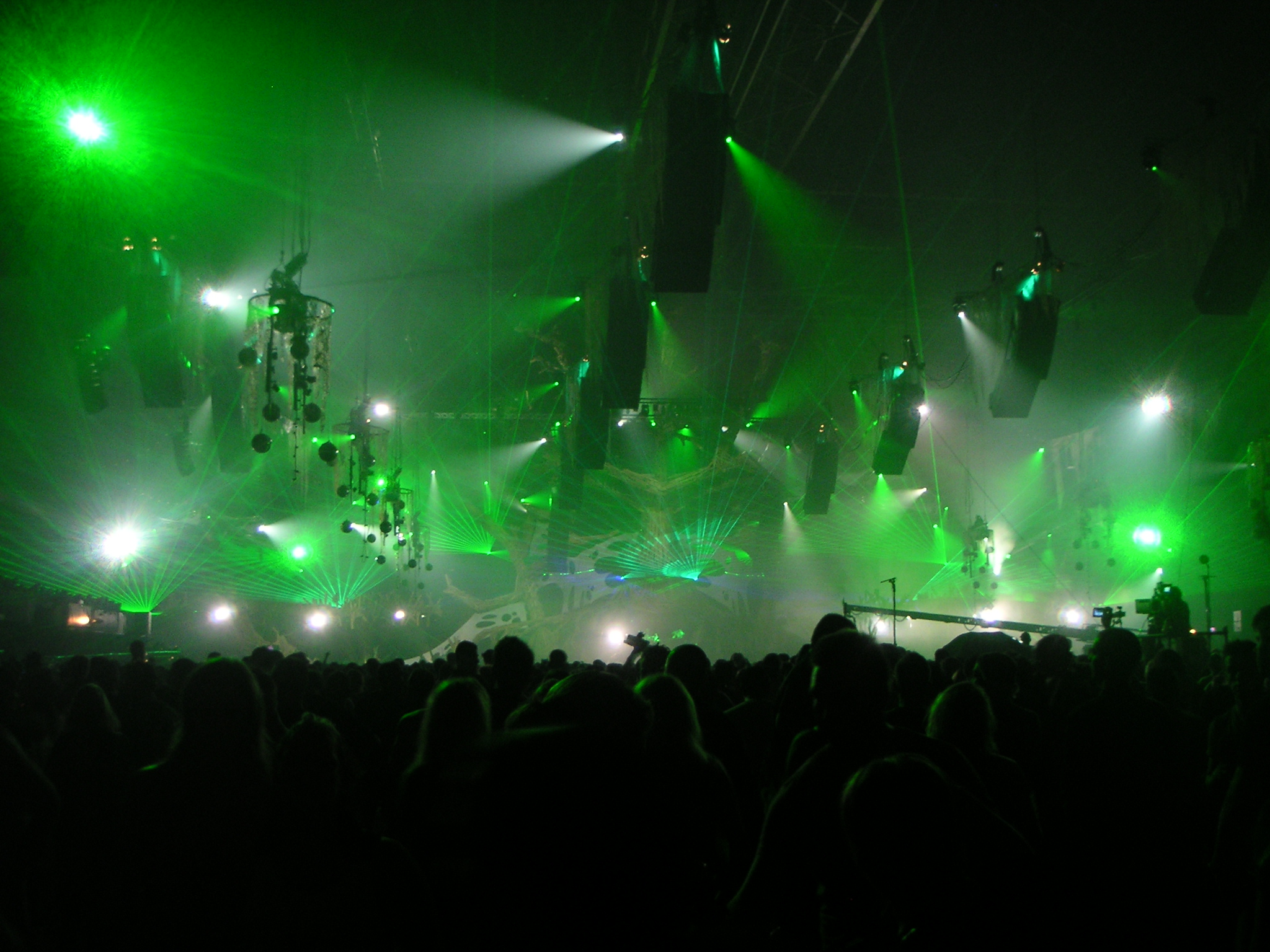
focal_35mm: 38
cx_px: 635
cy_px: 476
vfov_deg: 37.7
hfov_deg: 49.0
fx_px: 1394
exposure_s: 1/20
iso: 100
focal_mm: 6
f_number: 2.8
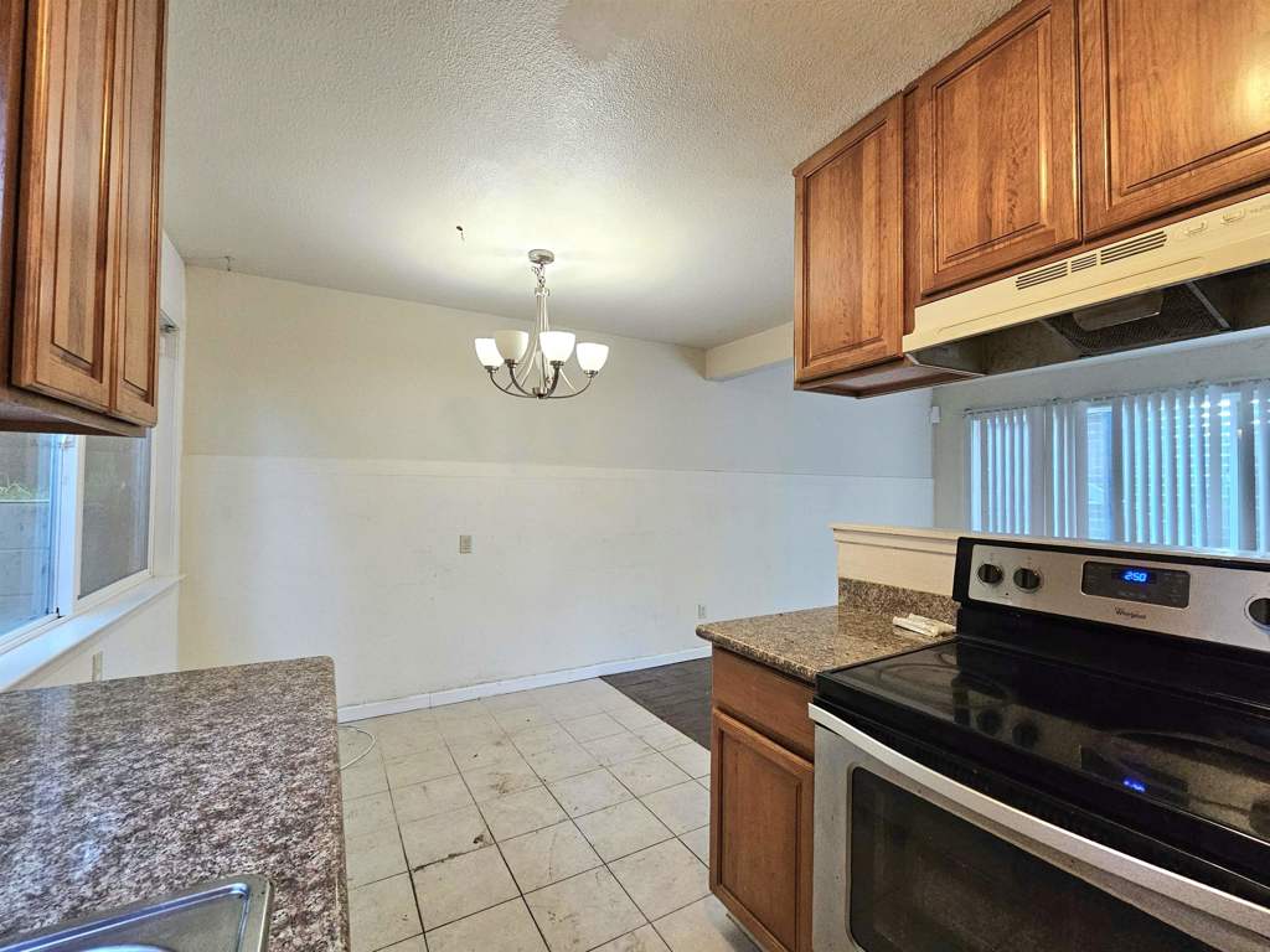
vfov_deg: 89.9
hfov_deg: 106.2
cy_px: 476
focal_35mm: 13
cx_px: 635
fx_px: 477
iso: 400
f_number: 2.2
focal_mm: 2.2
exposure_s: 1/60.2
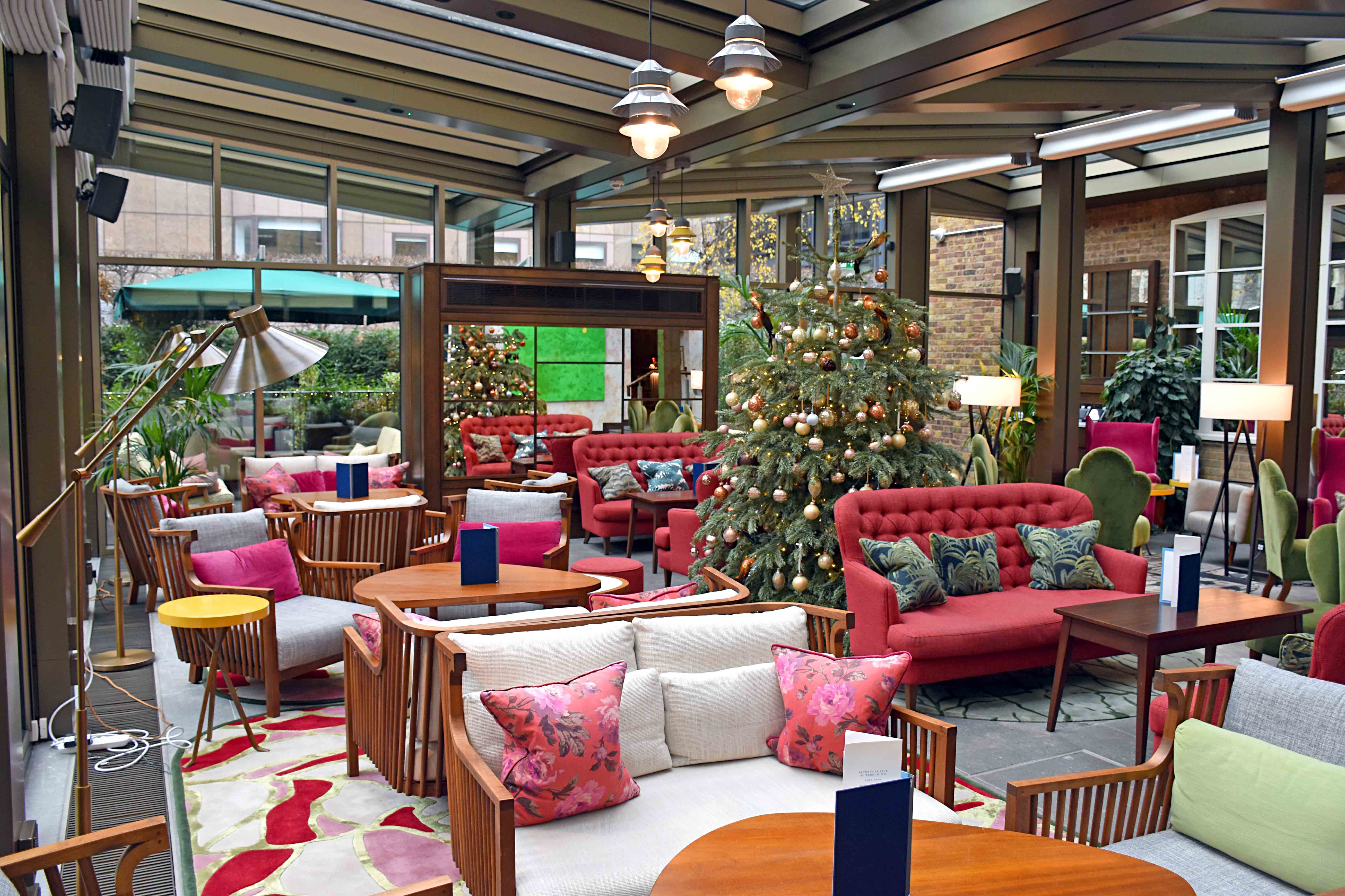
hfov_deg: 61.9
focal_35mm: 30
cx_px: 672
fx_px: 1121
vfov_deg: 43.6
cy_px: 448
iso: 400
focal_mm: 20
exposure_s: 1/60
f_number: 4
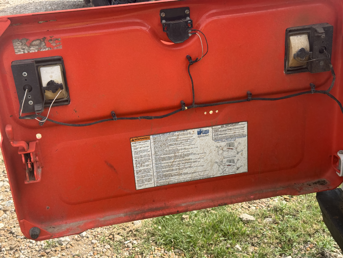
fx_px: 476
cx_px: 172
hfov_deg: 39.7
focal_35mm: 48
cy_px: 129
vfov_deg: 30.3
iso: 64
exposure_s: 1/1524
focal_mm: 6.76
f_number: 1.78
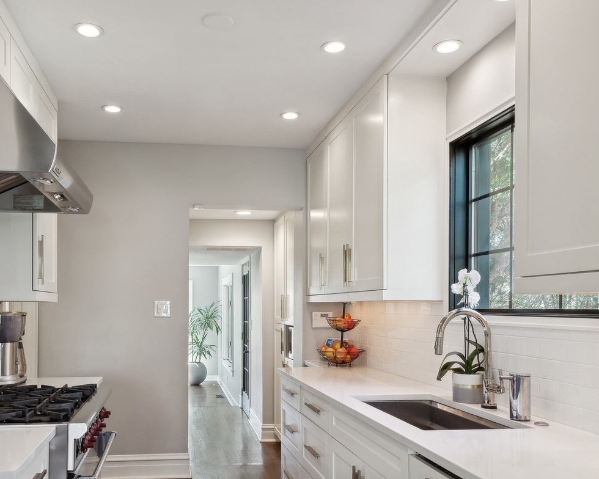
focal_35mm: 31
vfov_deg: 46.7
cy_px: 299
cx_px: 232
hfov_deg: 56.6
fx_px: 550
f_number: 9
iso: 200
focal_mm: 20
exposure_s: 1/5
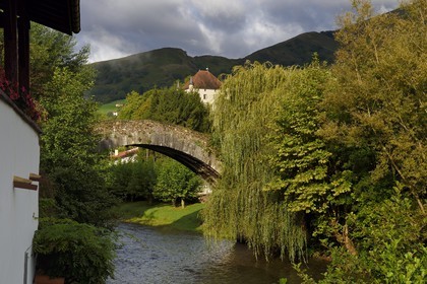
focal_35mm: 52
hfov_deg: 38.2
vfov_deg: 26.0
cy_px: 142
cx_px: 214
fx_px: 617
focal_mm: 52
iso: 200
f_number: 13
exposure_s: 1/200
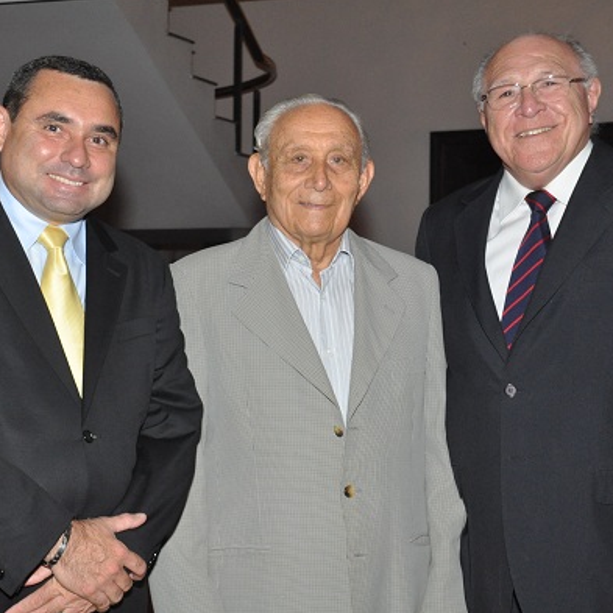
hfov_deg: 23.3
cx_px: 269
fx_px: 1483
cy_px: 305
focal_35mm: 74
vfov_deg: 23.4
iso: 1600
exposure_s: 1/60
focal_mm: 38
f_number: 7.1
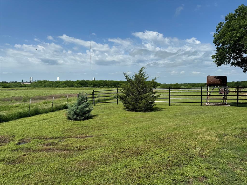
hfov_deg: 71.6
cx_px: 124
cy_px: 92
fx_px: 171
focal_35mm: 24
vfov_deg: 56.8
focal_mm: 6.76
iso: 80
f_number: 1.78
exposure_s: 1/7092
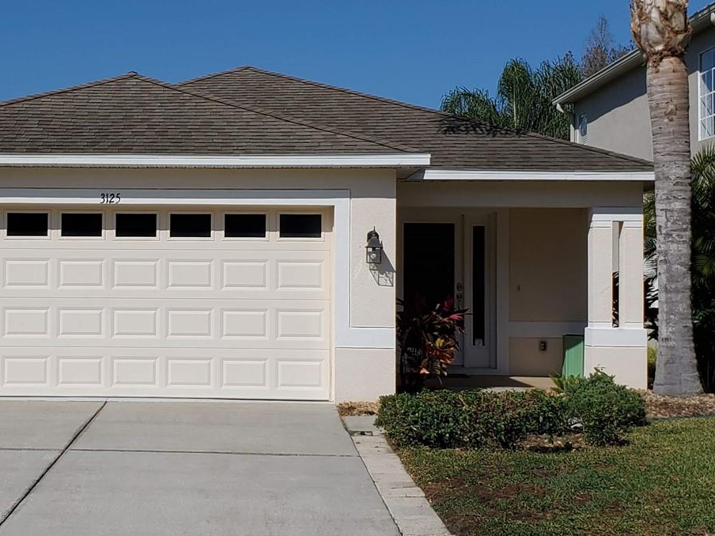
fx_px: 950
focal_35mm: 46
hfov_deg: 39.9
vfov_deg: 31.5
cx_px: 167
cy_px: 253
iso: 50
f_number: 2.4
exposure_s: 1/4400
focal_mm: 4.3
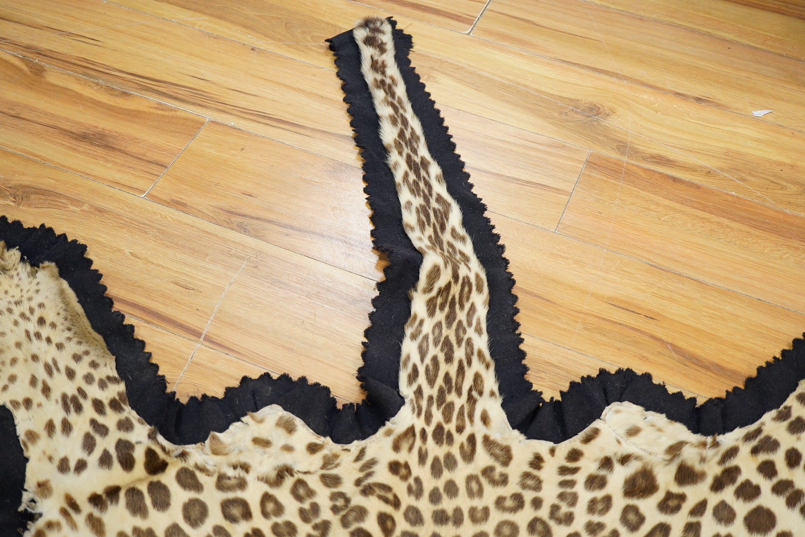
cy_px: 268
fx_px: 1006
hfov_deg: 43.6
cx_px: 402
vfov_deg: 29.9
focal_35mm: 45
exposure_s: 1/125
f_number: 3.5
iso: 1250
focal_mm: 30
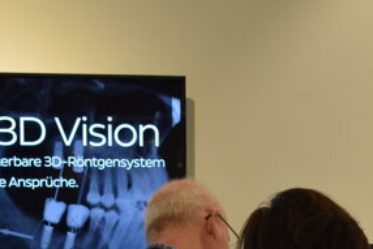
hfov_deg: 16.7
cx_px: 233
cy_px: 340
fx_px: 1270
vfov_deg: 10.9
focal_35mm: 123
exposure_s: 1/60
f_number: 4
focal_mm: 27
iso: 450
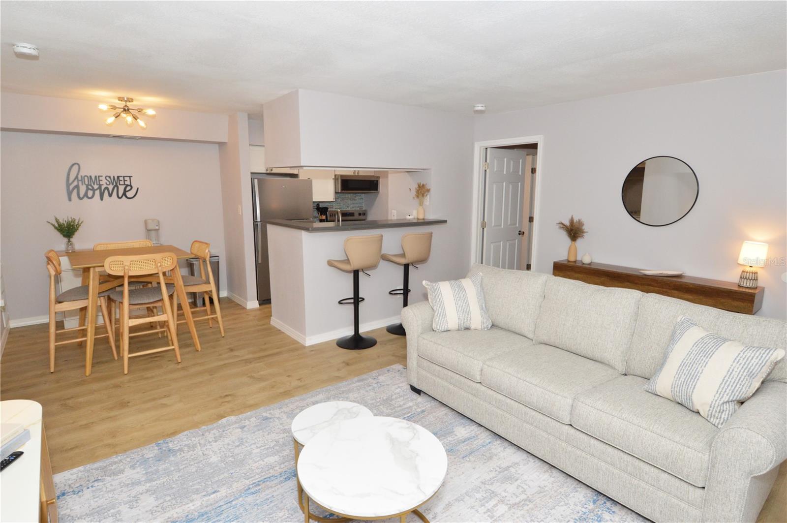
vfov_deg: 67.3
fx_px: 393
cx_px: 394
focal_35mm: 18
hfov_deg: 90.1
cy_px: 262
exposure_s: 1/80
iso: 800
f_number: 9
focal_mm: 12
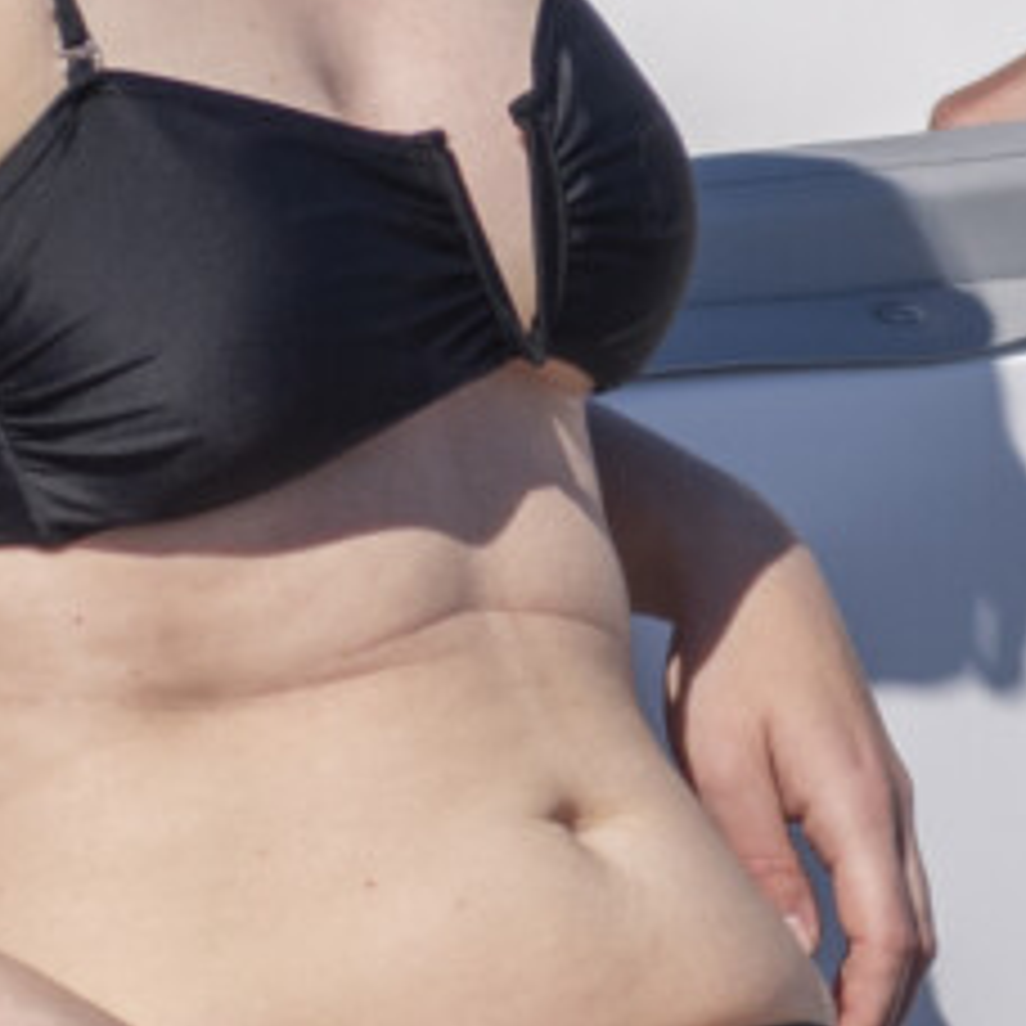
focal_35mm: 667
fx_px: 22367
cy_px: 988
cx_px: 234
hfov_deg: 2.6
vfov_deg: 2.6
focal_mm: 70
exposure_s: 1/5000
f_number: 2.8
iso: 100
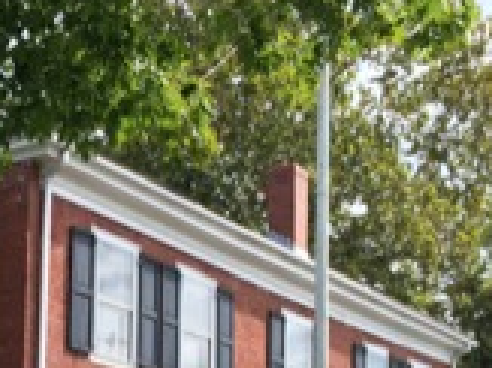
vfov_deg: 17.3
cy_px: 472
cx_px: 63
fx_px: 1136
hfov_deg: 23.9
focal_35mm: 80
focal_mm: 4.15
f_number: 2.2
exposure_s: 1/977
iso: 32
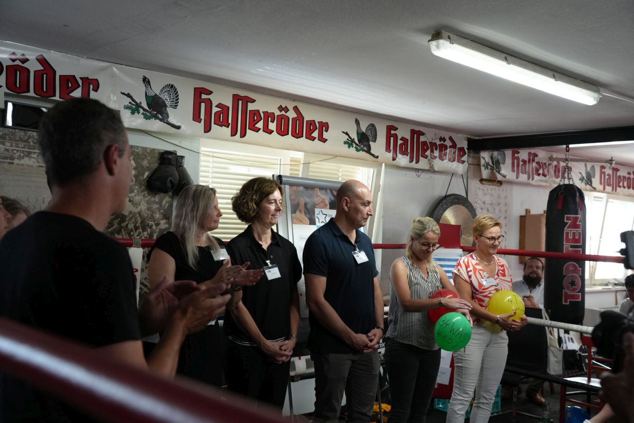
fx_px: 687
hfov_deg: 49.6
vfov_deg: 34.2
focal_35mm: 39
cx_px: 317
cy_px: 212
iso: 2500
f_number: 4
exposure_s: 1/160
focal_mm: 39
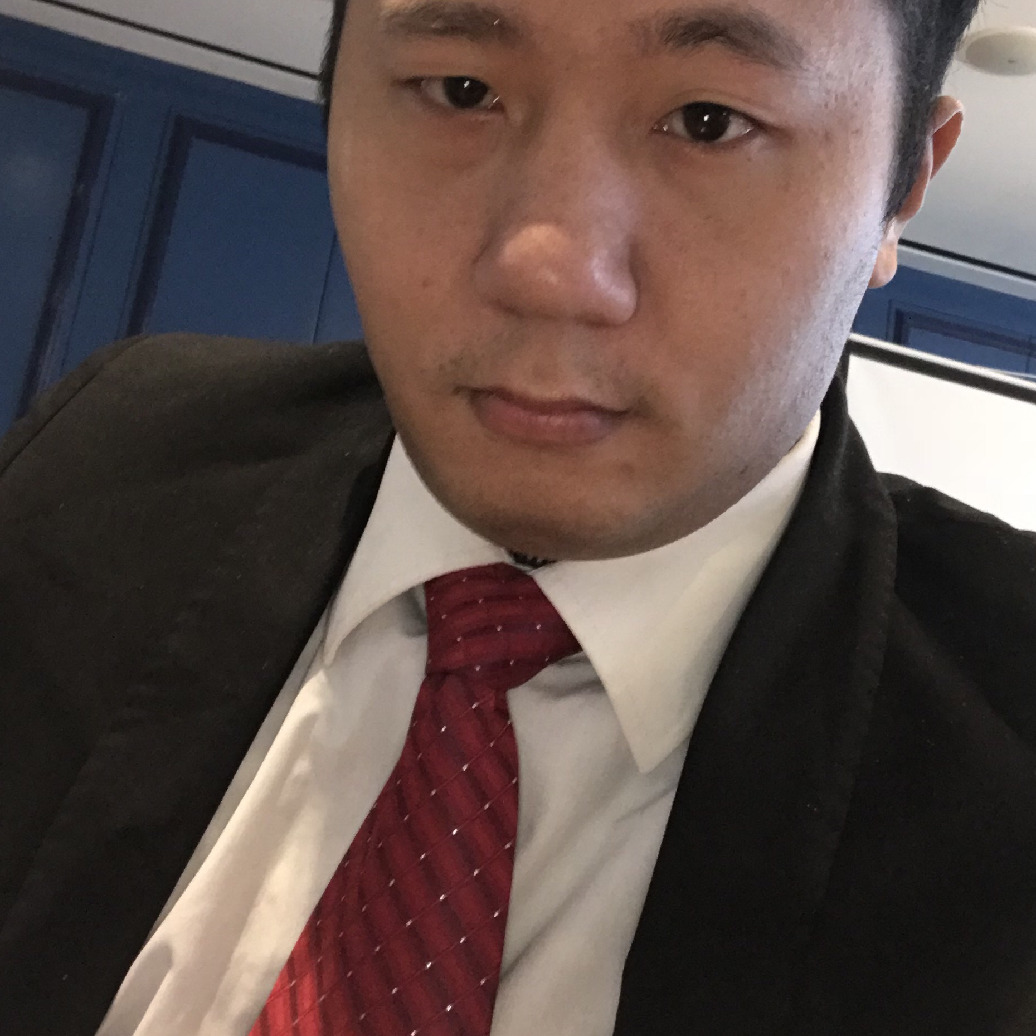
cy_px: 373
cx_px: 571
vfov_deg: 35.8
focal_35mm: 47
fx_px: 1591
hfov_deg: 36.0
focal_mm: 2.87
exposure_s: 1/20
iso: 160
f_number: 2.2
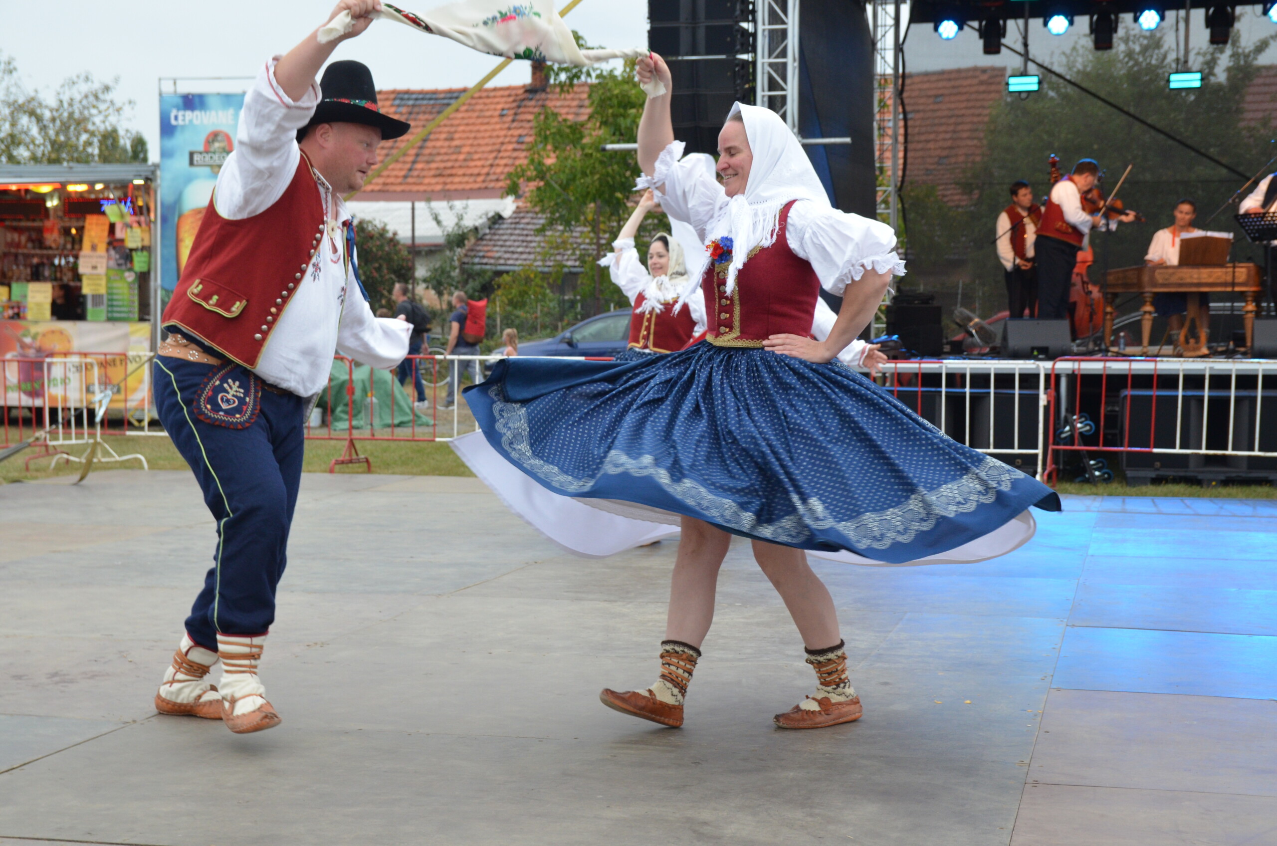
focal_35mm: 54
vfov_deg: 25.0
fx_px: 1912
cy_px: 423
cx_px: 638
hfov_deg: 36.9
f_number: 4.5
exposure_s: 1/200
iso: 800
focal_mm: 36
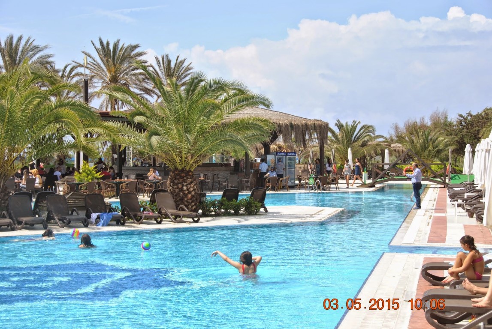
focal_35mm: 75
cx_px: 246
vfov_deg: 18.2
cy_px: 164
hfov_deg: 27.0
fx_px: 1026
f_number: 8
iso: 100
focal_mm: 50
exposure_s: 1/250
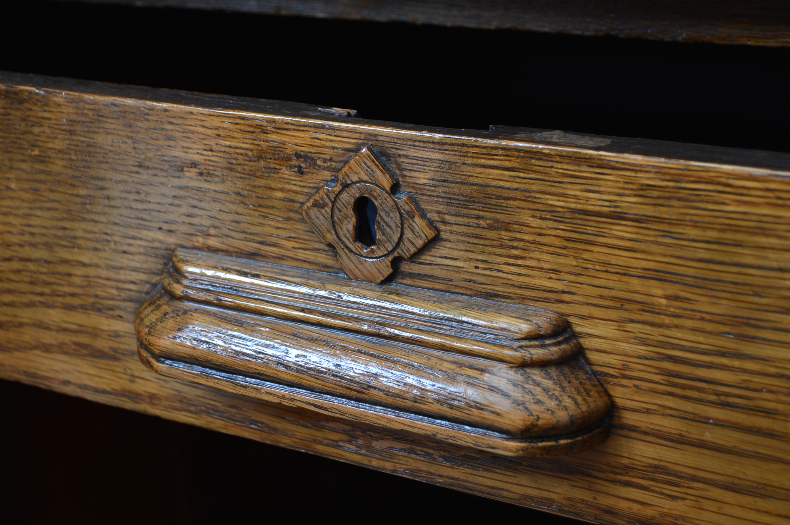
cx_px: 355
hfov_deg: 34.2
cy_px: 239
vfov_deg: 23.1
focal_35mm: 59
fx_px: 1284
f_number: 4.5
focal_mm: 35
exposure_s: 1/160
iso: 200
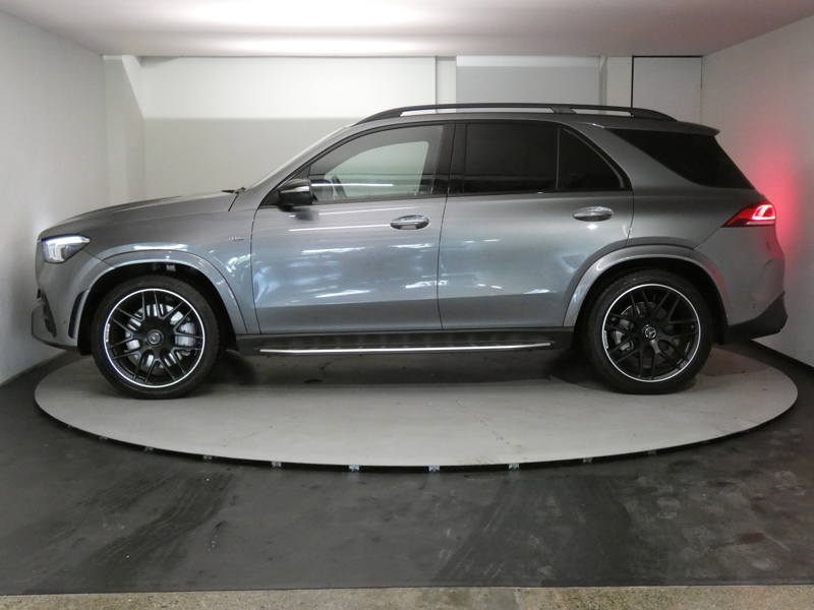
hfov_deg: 43.9
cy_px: 305
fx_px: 1011
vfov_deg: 33.6
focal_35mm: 43
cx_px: 407
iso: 1000
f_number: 3.7
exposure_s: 1/80
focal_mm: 7.8
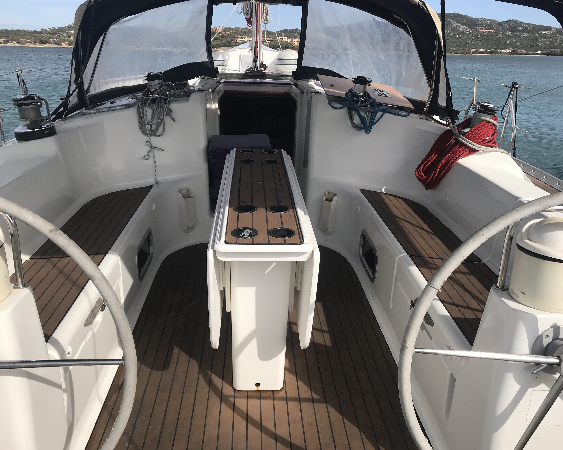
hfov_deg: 58.7
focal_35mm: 30
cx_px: 267
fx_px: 500
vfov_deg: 48.5
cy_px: 222
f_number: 1.8
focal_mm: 3.99
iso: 20
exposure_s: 1/2519
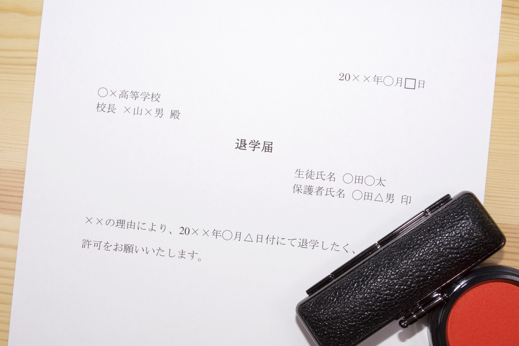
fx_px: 692
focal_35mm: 48
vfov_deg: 28.1
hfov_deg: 41.1
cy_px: 173
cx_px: 260
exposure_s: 1/200
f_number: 8
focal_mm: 32
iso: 400
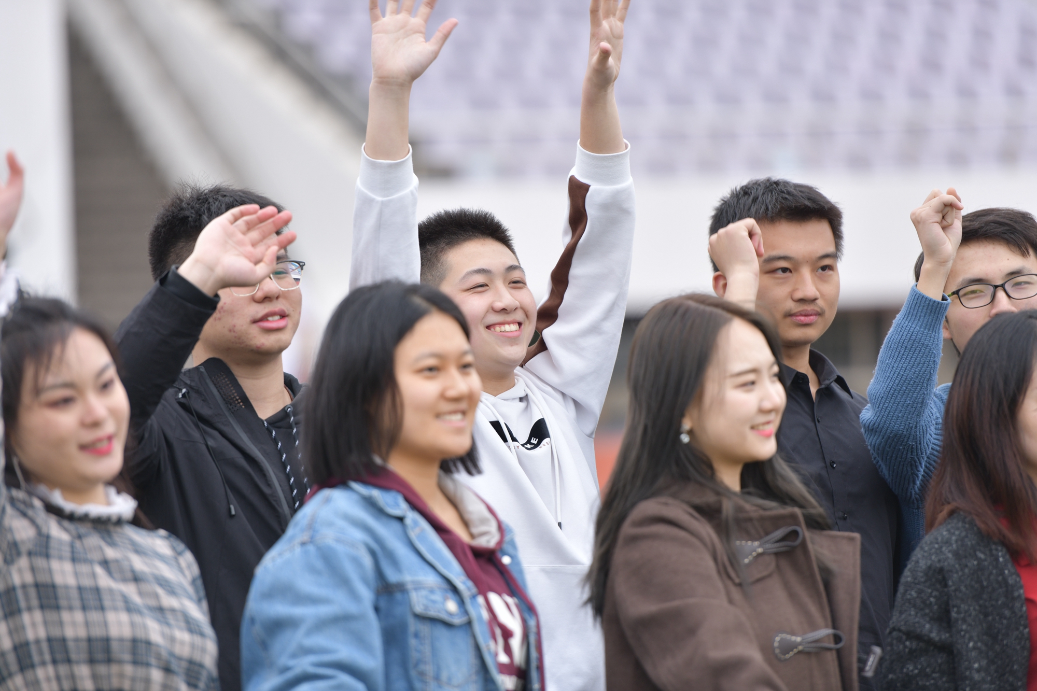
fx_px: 5760
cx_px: 518
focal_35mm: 200
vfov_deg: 6.9
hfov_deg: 10.3
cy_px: 346
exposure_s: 1/400
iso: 250
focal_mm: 200
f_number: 2.8
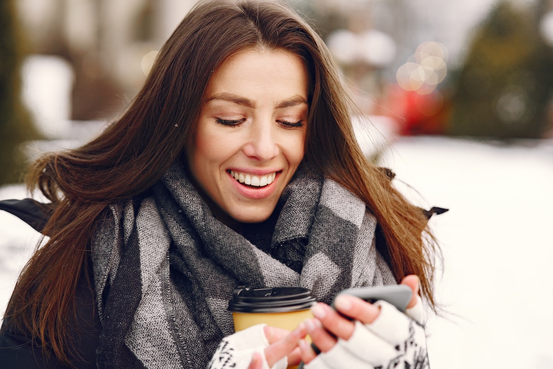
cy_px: 184
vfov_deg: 16.1
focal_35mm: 85
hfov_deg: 23.9
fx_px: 1306
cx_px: 276
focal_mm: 85
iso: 400
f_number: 2.8
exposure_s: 1/640
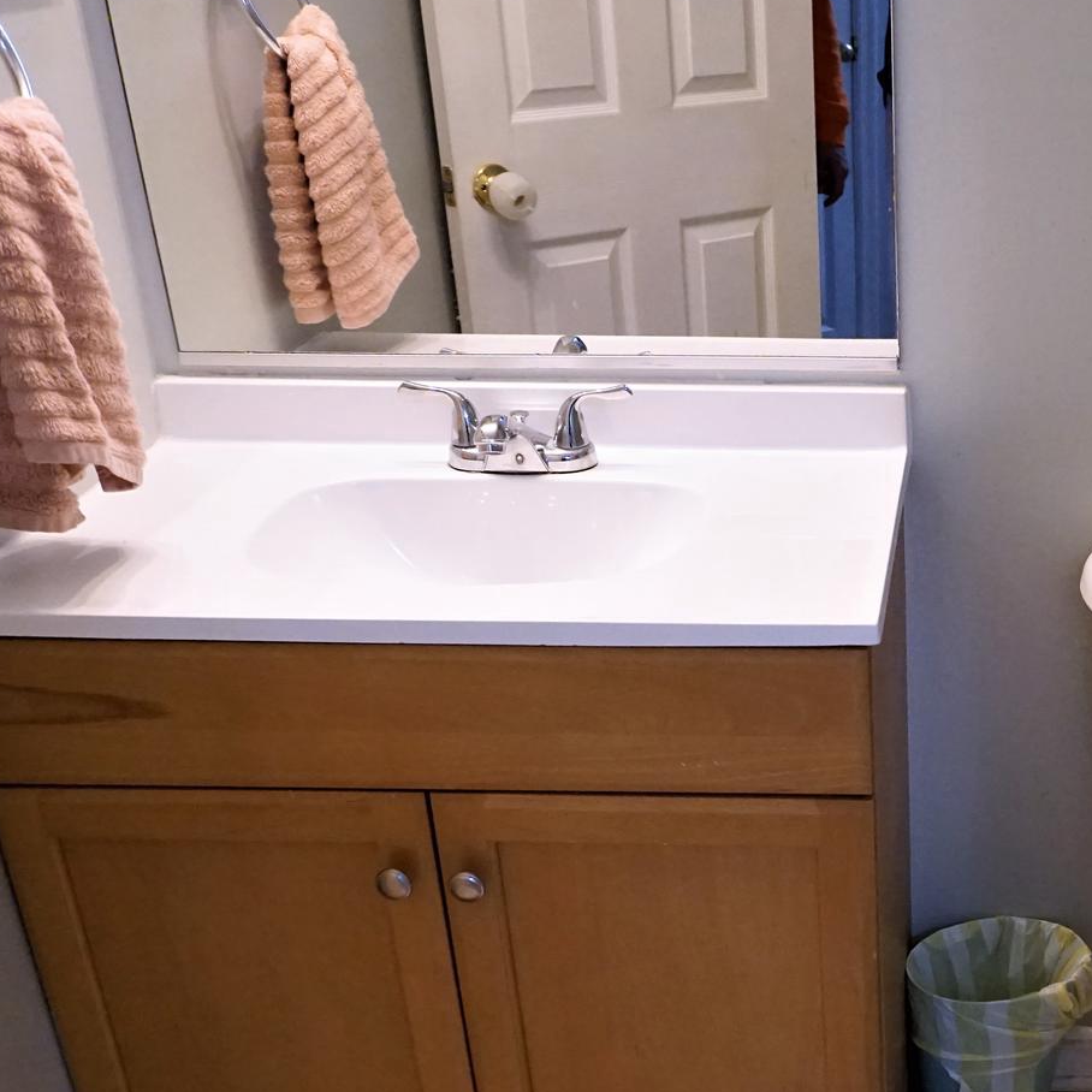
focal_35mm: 46
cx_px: 1020
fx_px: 1642
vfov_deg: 36.2
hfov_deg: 34.4
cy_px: 784
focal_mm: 16
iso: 2000
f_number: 3.5
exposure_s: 1/160
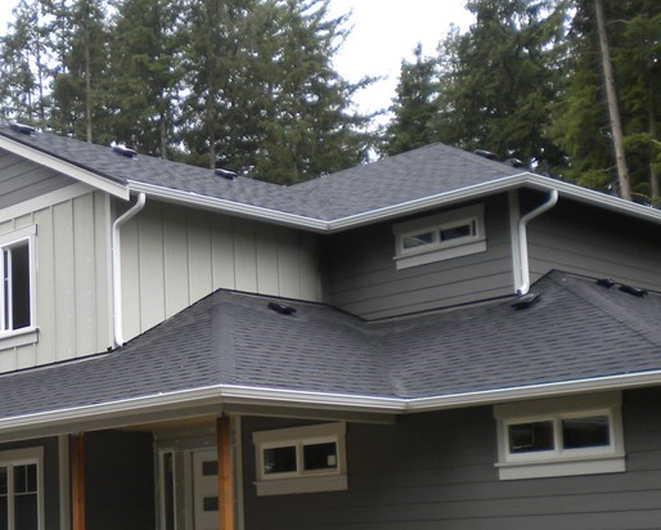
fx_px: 1331
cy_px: 413
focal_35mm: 68
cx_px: 102
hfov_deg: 27.2
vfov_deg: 22.3
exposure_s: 1/74.6
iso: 80
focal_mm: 6.3
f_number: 3.1
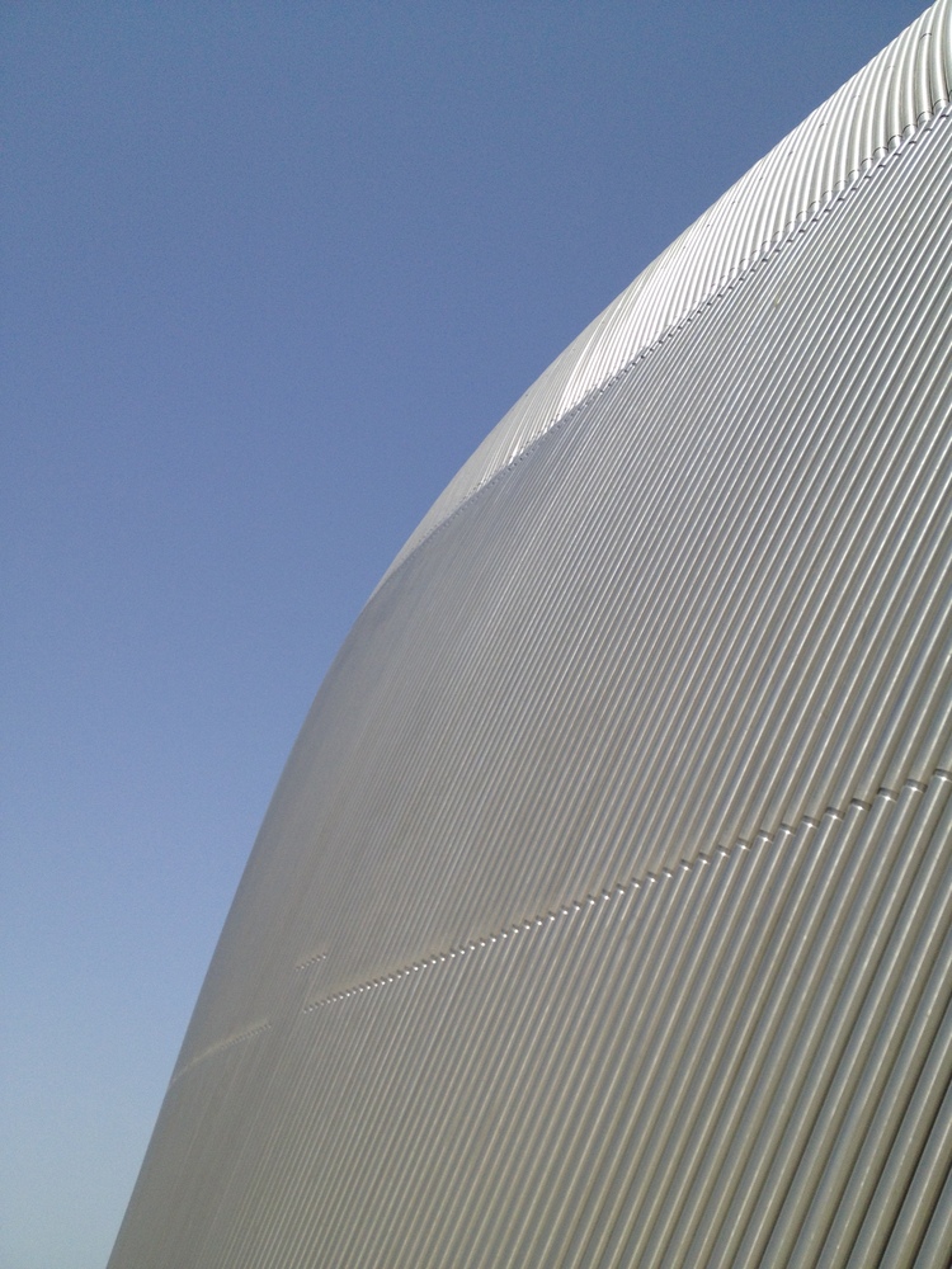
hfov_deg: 40.7
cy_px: 634
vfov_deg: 52.6
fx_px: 1283
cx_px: 476
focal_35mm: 35
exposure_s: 1/3460
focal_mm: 4.28
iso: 50
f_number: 2.4
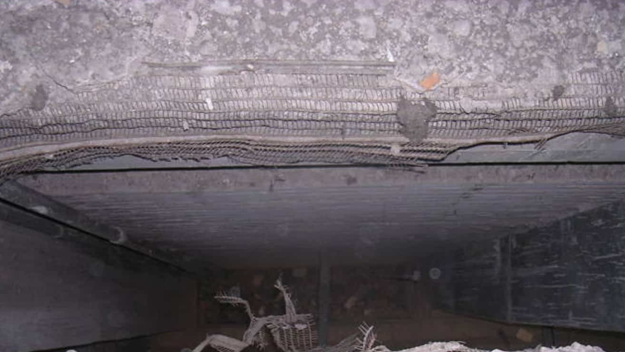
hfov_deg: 48.4
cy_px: 235
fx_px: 696
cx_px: 313
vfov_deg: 28.2
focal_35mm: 42
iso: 125
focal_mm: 5.8
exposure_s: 1/60.1
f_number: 2.8
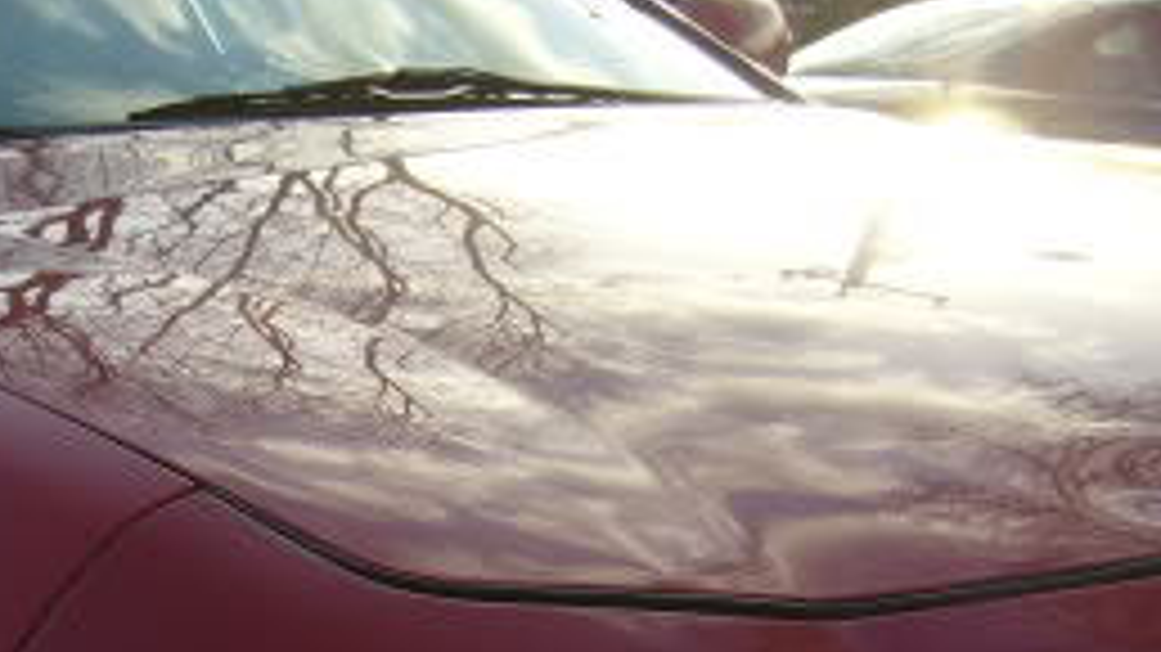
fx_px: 2616
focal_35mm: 85
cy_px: 594
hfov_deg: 24.4
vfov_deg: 14.1
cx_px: 158
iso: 64
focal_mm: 5.8
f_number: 2.8
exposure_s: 1/400
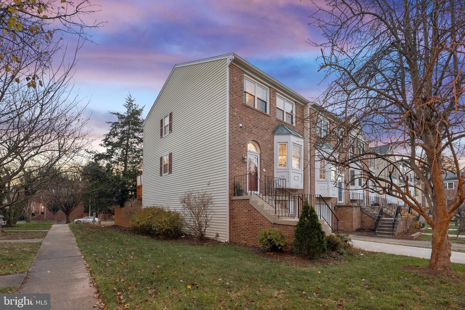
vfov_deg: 73.8
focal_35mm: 16
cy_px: 155
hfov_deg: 96.7
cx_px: 232
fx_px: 207
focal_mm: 16
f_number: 6.3
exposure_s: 1/160
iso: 2000
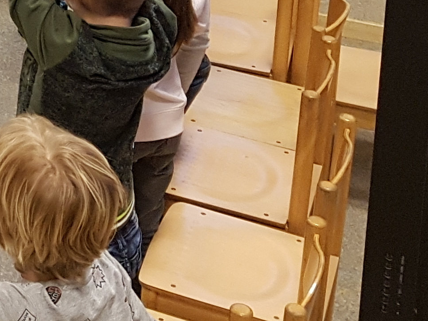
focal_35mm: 109
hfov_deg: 15.2
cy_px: -306
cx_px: -378
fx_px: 1347
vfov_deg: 12.2
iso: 160
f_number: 1.7
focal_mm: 4.2
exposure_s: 1/50
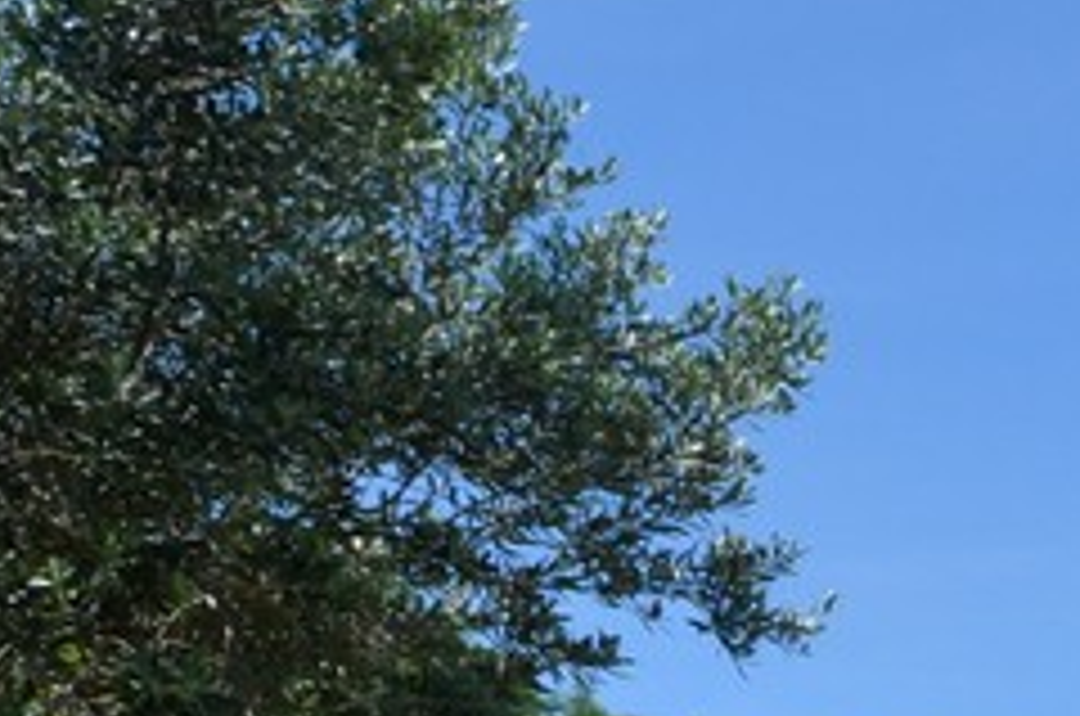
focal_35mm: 100
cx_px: 2601
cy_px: 1560
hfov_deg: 14.0
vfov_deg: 11.7
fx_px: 3008
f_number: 8
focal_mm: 11.5
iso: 110
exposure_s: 1/250
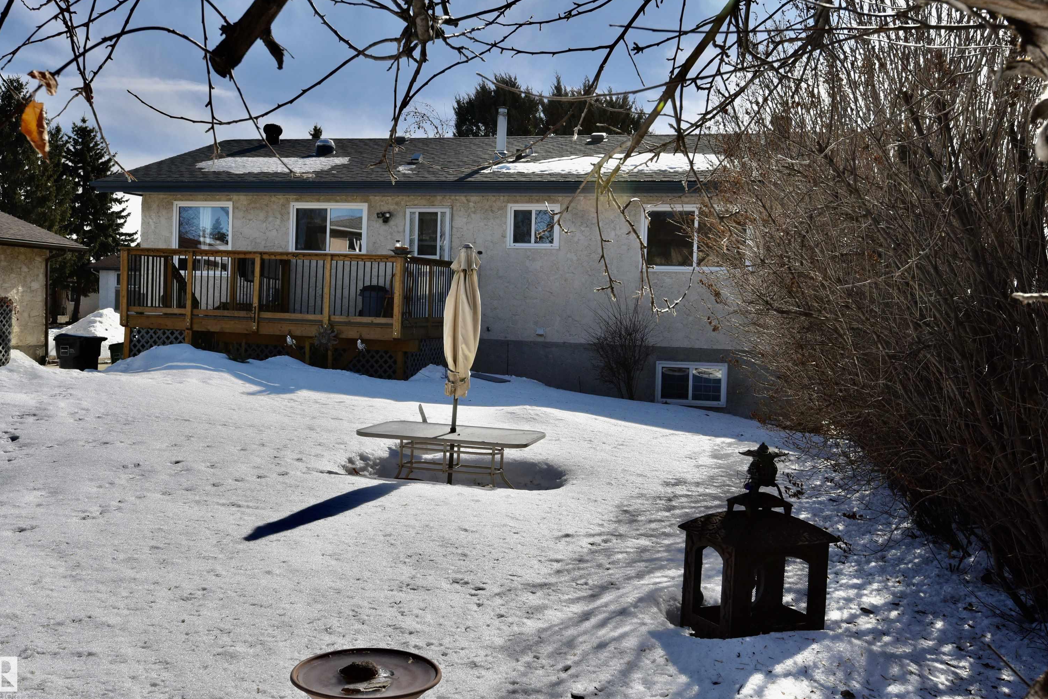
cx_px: 521
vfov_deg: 36.9
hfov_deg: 53.1
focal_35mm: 36
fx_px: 1048
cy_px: 345
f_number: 14
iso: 400
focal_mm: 35
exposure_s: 1/800
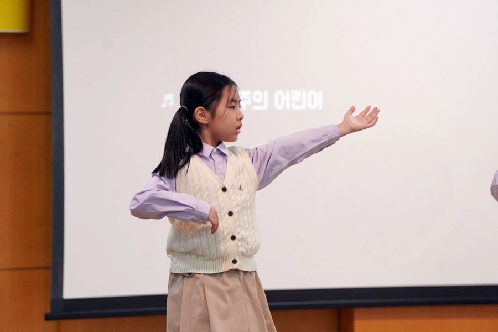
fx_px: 2766
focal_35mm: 200
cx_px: 249
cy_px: 166
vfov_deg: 6.9
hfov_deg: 10.3
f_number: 4
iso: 1600
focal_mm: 200
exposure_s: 1/250
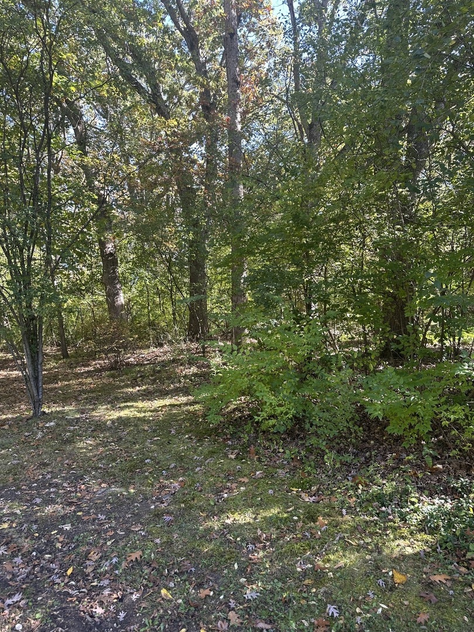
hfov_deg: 56.8
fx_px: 438
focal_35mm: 24
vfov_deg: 71.6
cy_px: 316
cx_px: 237
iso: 64
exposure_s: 1/121
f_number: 1.78
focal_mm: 6.86
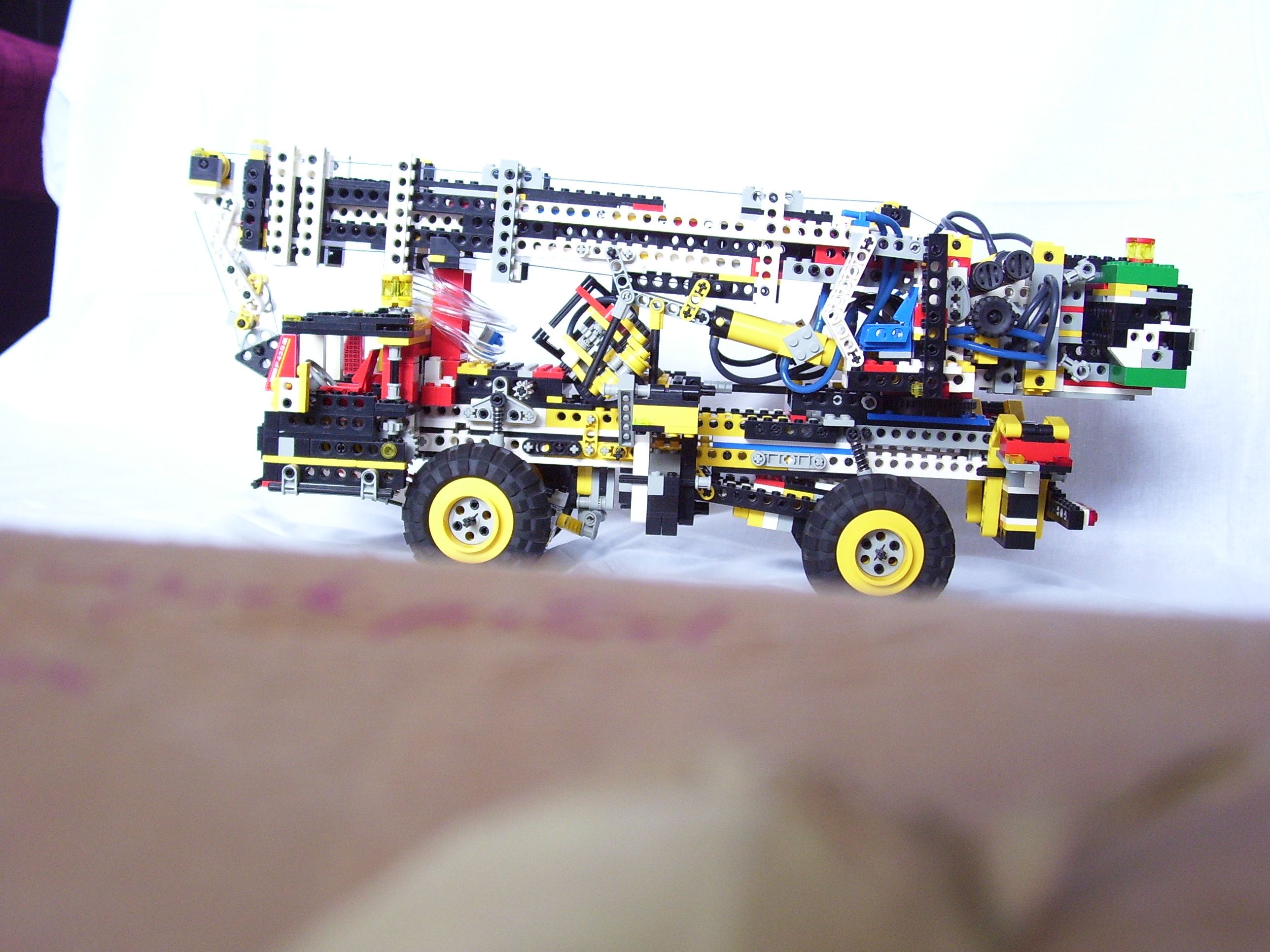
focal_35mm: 42
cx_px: 635
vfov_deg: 34.3
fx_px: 1541
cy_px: 476
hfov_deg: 44.8
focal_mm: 7
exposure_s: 1/15
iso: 160
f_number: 3
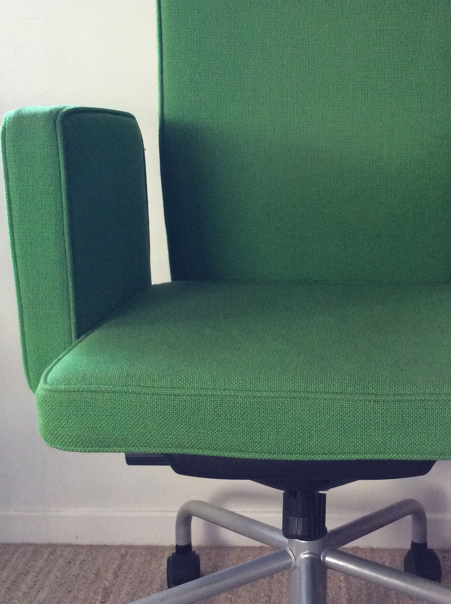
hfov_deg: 31.1
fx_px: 801
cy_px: 293
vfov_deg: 41.3
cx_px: 316
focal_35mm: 46
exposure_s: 1/25
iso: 100
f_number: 2.4
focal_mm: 3.3
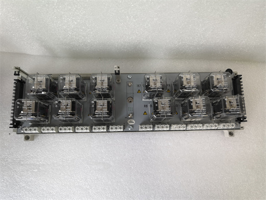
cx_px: 133
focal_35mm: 27
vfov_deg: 51.4
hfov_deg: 65.3
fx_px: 207
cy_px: 100
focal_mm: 3.95
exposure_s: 1/50
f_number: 1.8
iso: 64
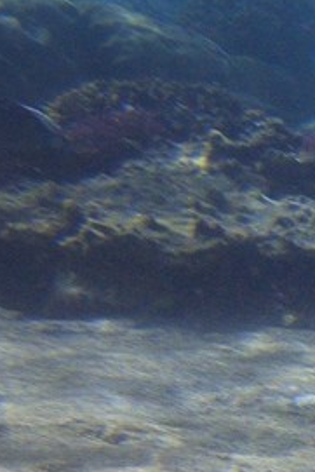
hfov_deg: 6.3
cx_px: 1385
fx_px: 2163
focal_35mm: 165
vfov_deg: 12.1
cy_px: 606
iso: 400
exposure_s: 1/1000
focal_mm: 18.5
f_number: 7.1
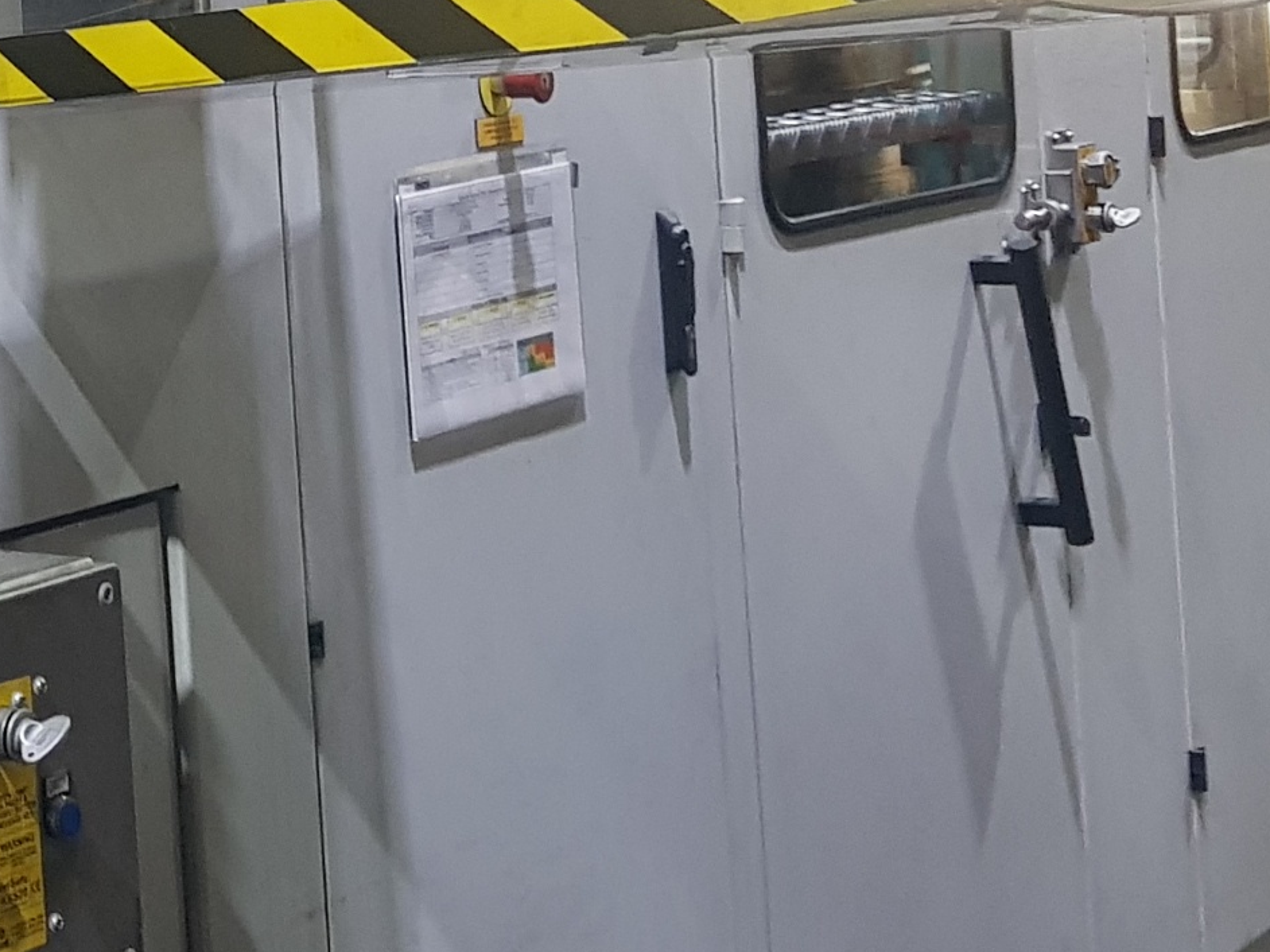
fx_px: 3302
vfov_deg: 16.0
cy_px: -43
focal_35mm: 90
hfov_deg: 20.6
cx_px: -190
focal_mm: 4.3
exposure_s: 1/25
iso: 250
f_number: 1.7
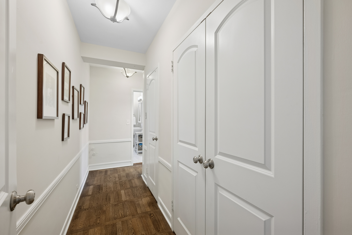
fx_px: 147
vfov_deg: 77.3
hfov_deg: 100.4
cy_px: 118
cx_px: 176
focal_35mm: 15
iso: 400
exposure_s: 1/25
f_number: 8
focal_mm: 15
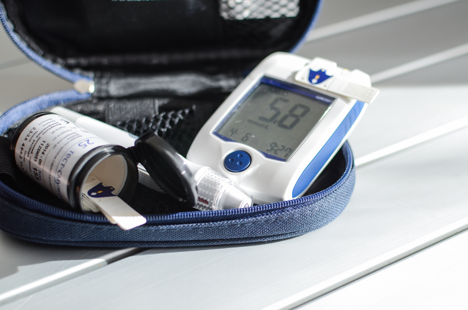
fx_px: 681
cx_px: 234
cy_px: 155
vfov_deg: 25.6
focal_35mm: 52
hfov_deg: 37.9
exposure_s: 1/320
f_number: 2.8
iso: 200
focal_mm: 35
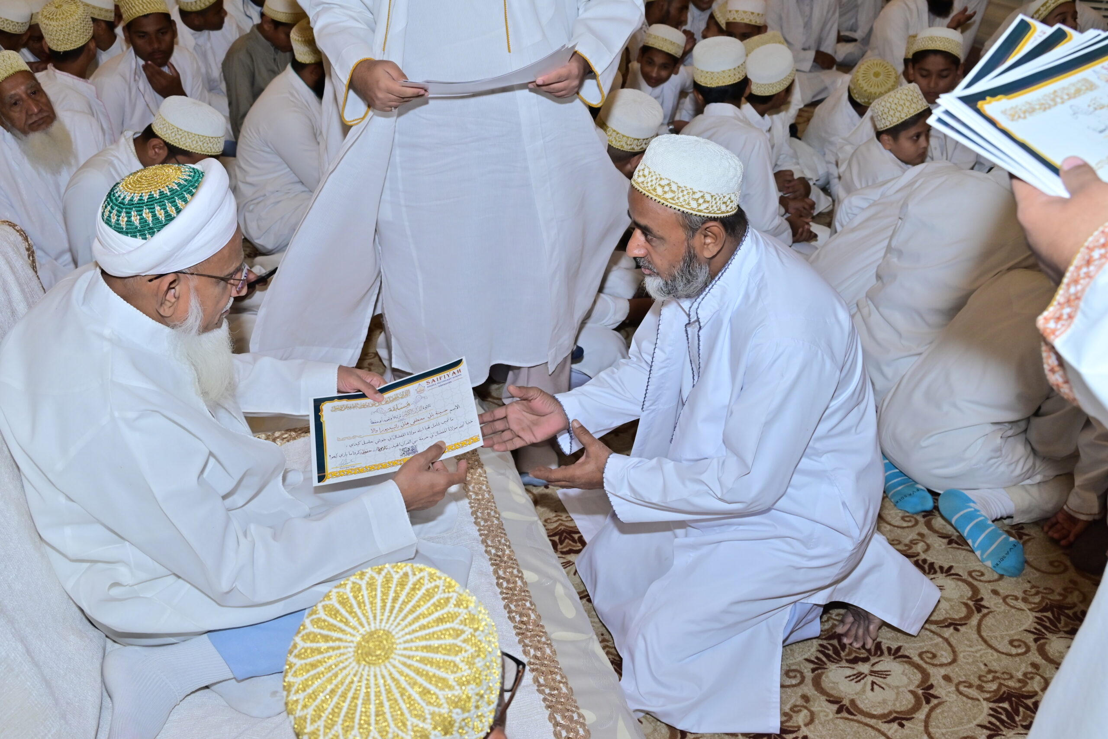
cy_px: 370
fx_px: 1108
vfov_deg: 36.9
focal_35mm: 36
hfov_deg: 53.1
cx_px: 554
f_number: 8
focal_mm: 36
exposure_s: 1/125
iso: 640
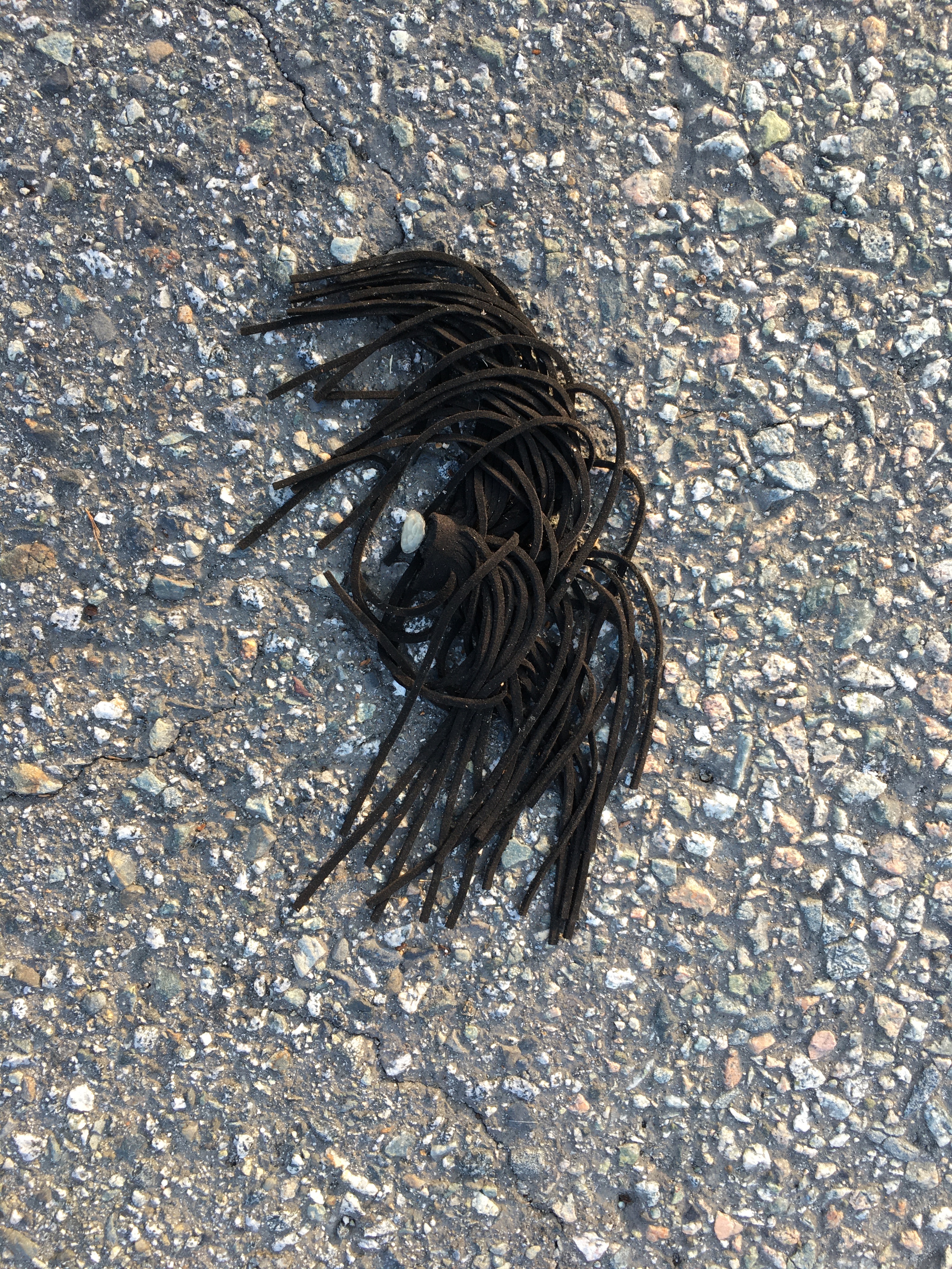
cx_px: 476
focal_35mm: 29
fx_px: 1063
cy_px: 634
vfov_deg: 61.7
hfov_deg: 48.2
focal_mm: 4.15
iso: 32
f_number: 2.2
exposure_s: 1/120
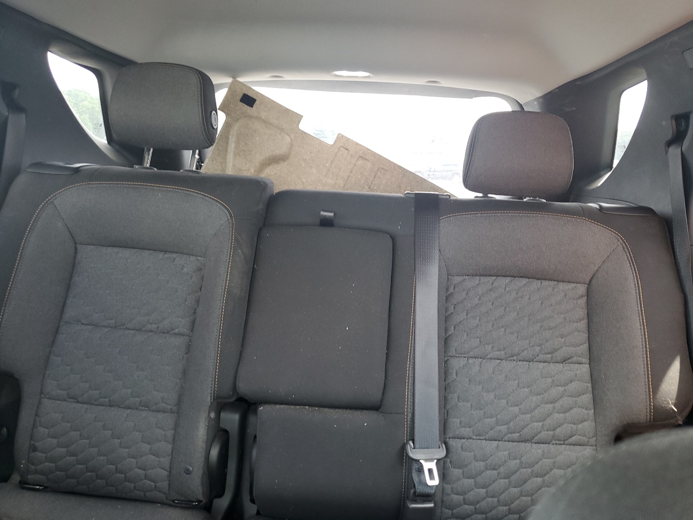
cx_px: 346
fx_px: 521
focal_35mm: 26
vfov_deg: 53.1
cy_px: 260
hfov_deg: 67.3
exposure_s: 1/60.2
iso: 82
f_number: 1.5
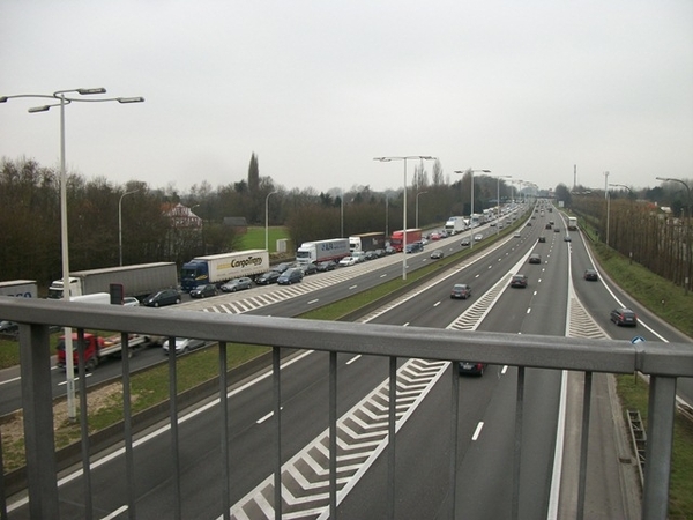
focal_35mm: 32
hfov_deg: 56.8
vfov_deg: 44.2
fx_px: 641
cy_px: 260
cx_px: 346
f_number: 8.8
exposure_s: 1/60
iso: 80
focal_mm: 5.7
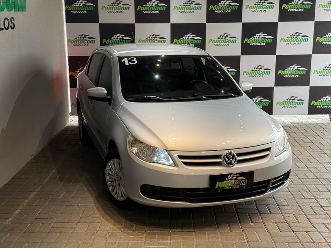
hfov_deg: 39.6
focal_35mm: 48
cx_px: 166
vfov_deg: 30.3
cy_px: 124
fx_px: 459
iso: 100
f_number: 1.78
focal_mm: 6.76
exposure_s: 1/78
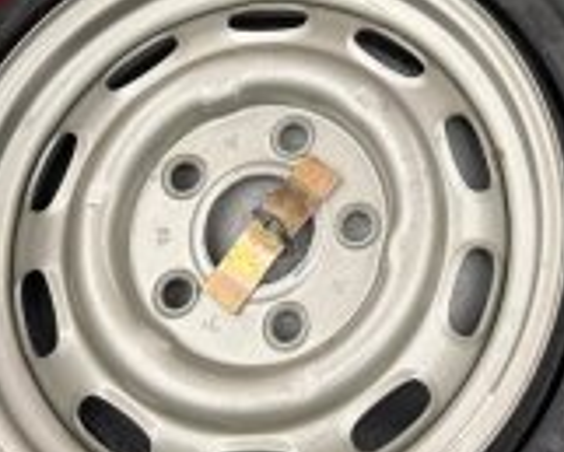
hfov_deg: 20.2
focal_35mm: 93
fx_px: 1553
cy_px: -203
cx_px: 501
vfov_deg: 15.4
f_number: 1.78
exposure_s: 1/49
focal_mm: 6.76
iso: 200
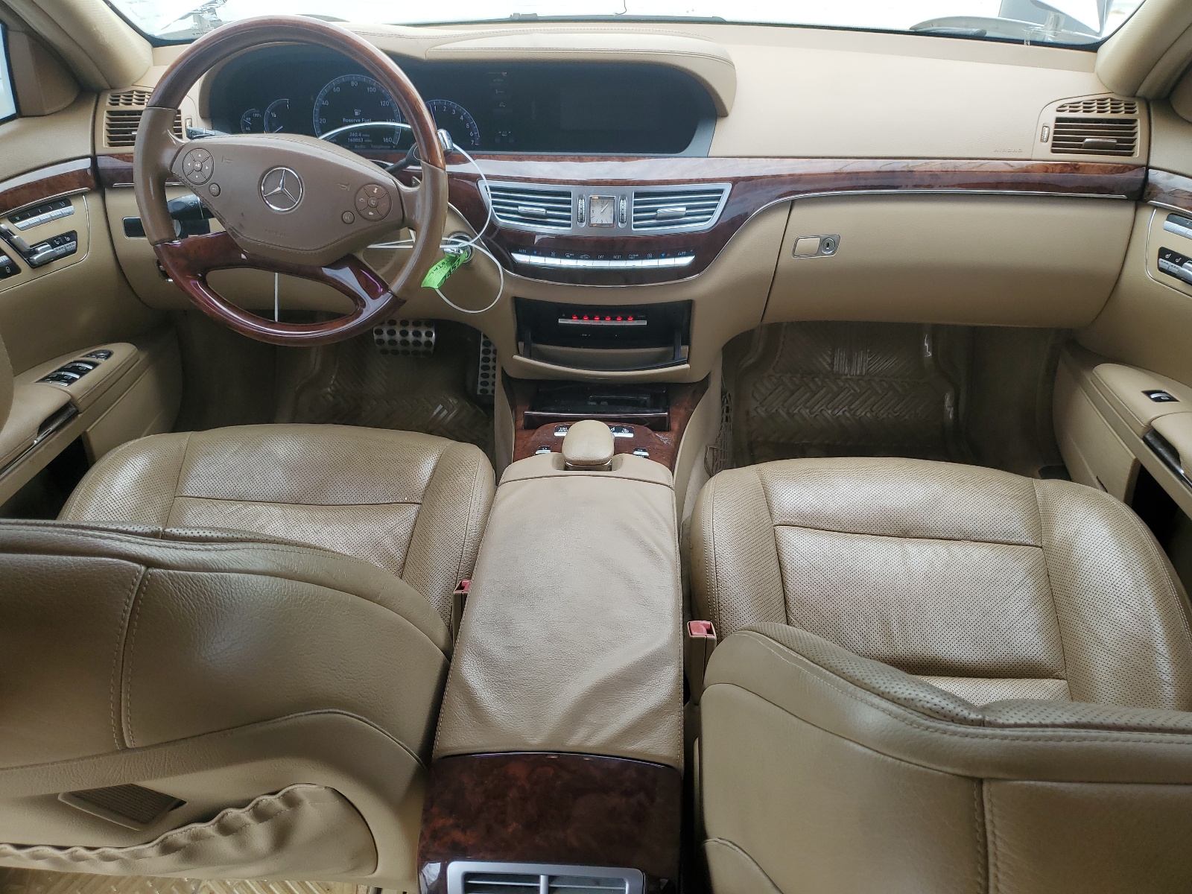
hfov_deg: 67.3
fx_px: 895
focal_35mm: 26
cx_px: 596
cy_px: 447
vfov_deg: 53.1
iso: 50
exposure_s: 1/500
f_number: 1.5
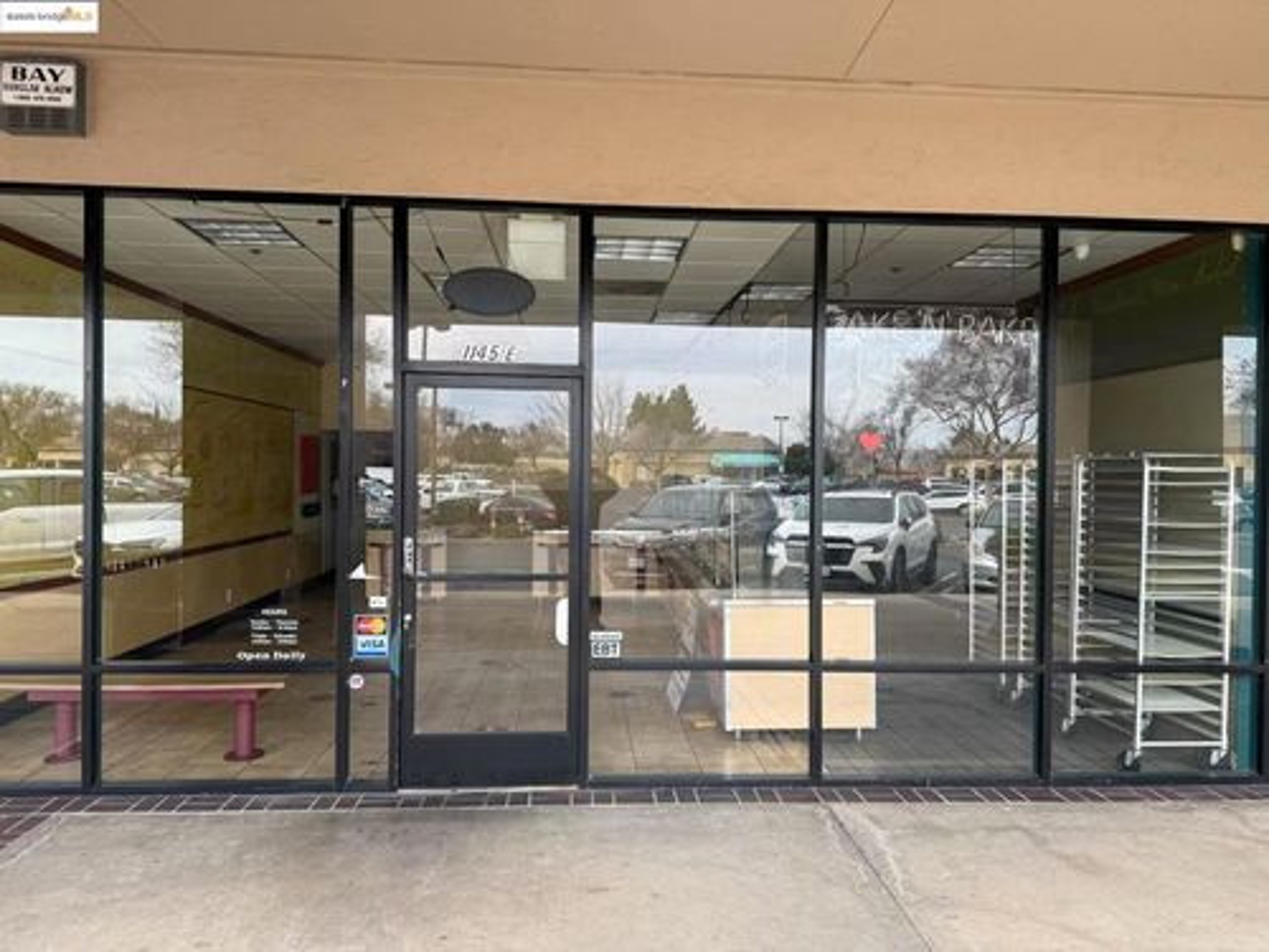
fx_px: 880
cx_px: 634
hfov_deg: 71.6
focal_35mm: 24
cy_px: 476
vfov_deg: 56.8
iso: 80
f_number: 1.78
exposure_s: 1/315
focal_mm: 6.76
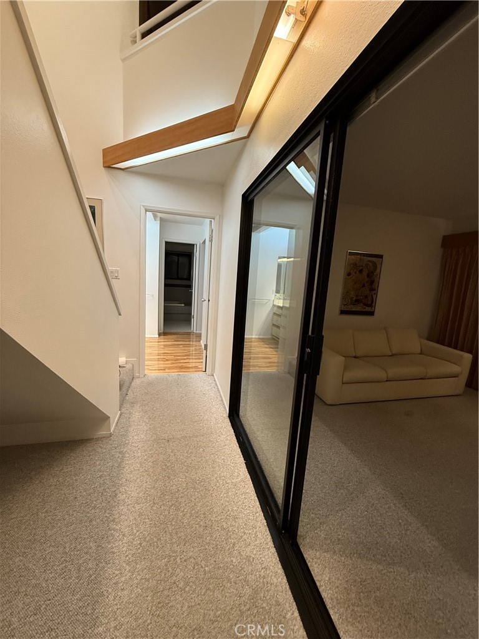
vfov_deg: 102.1
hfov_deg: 85.7
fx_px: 258
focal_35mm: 14
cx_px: 240
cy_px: 320
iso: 320
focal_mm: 2.22
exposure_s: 1/60
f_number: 2.2
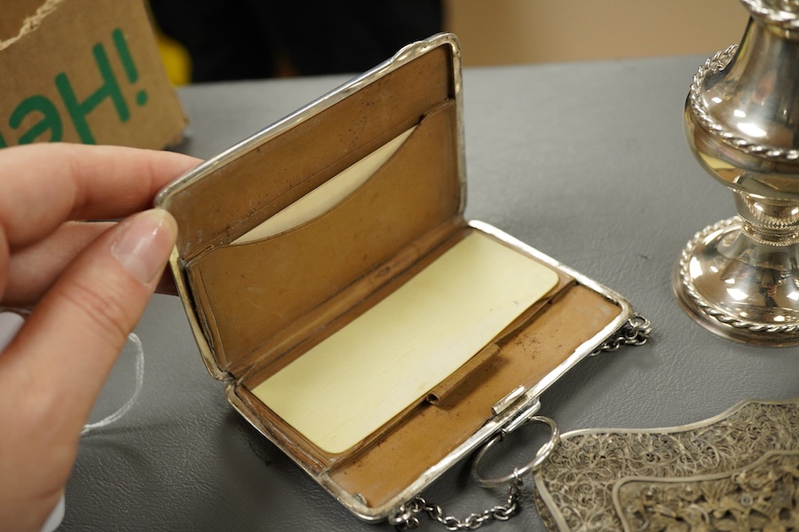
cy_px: 266
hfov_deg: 43.6
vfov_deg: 29.9
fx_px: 999
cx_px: 400
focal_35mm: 45
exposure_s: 1/125
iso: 1250
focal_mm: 30
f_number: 8
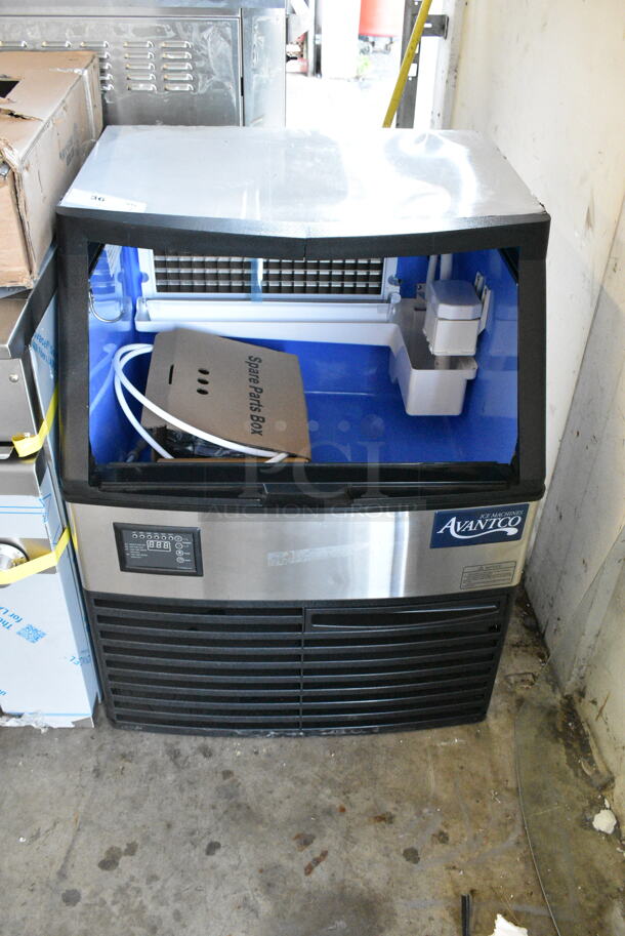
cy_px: 468
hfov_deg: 41.8
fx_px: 819
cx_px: 312
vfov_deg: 59.5
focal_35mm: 32
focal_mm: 21
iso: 6400
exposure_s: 1/200
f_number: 7.1
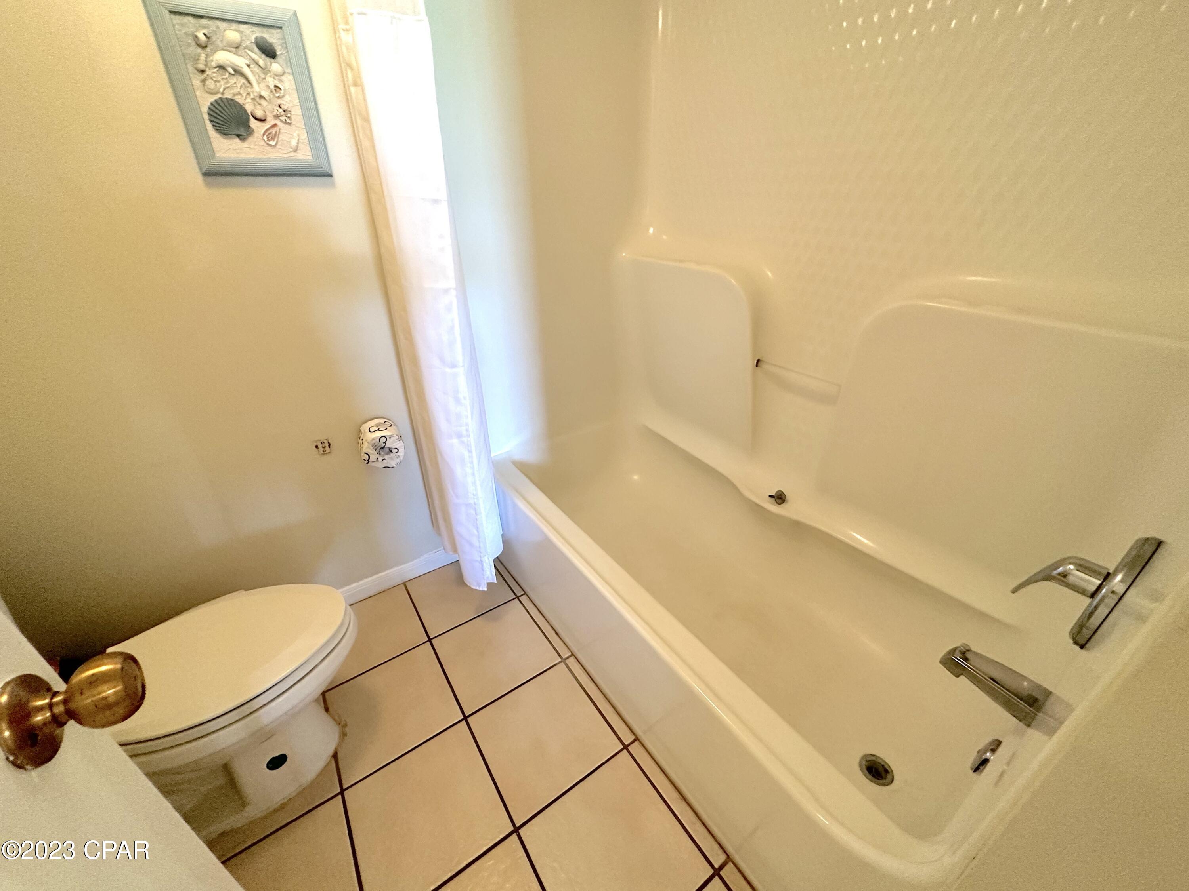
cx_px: 594
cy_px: 446
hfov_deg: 102.1
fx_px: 481
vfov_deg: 85.7
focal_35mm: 14
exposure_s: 1/60
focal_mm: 2.22
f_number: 2.2
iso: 500
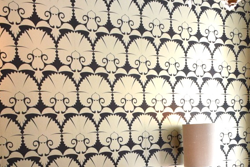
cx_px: 152
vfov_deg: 17.9
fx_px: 500
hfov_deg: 28.0
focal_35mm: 72
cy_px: 204
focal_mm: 18
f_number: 3.5
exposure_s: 1/60
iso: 1600
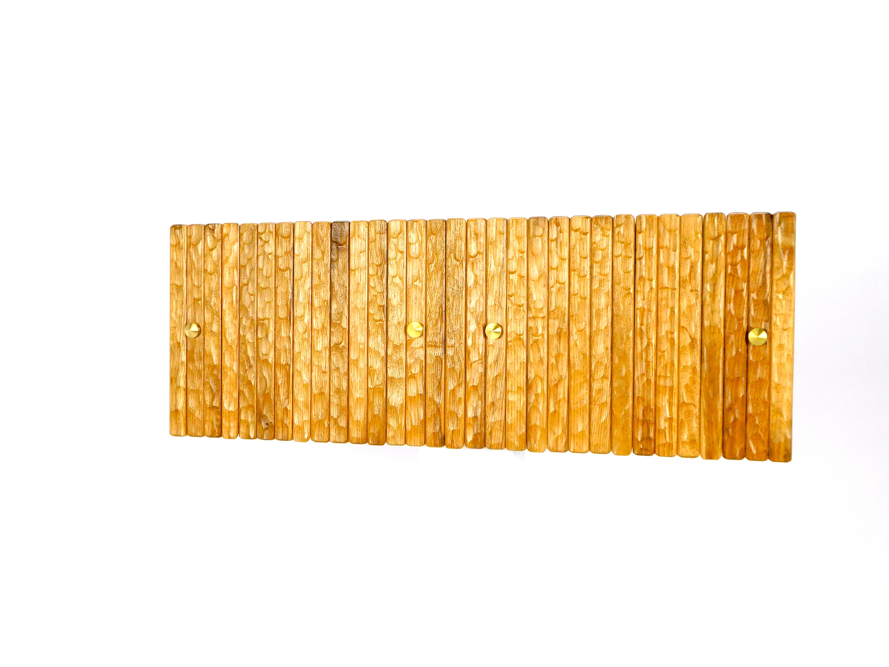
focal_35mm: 40
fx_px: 1027
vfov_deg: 36.0
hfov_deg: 46.8
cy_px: 334
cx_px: 444
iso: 125
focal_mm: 7.1
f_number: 3.6
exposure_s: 1/125
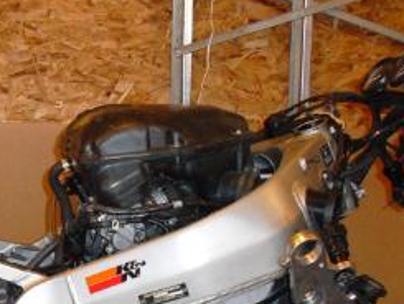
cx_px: 15
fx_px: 1098
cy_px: 273
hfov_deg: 20.3
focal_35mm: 94
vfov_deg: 15.6
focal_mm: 6.3
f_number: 3.1
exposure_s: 1/60
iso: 400
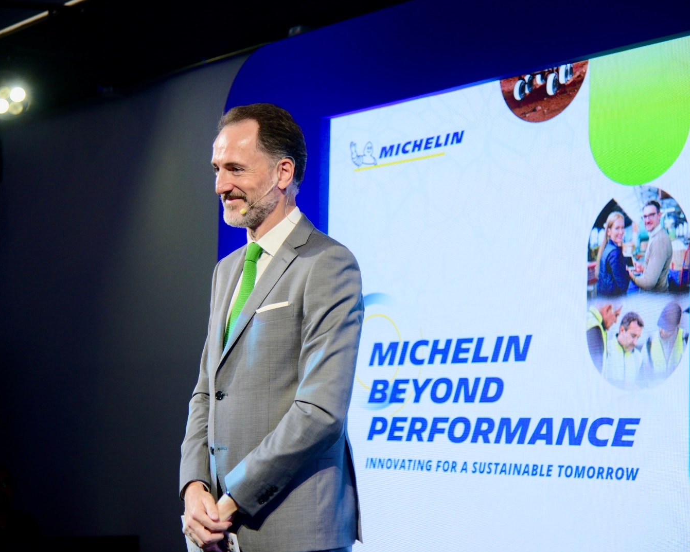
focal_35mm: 85
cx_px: 382
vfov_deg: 18.1
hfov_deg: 22.5
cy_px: 277
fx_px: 1736
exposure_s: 1/160
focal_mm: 75
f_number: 4
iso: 320
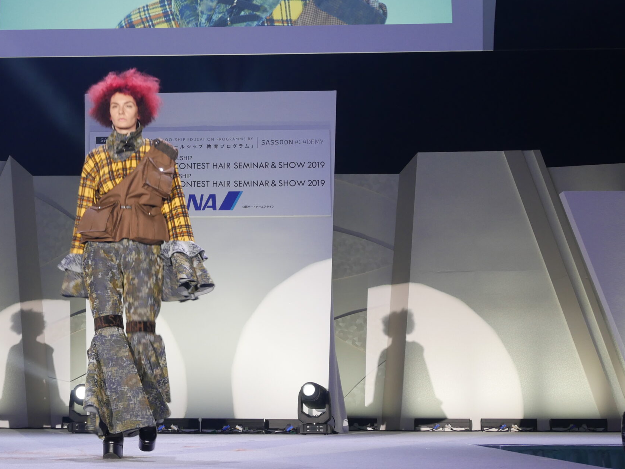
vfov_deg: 19.3
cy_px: 127
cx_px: 188
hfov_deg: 25.5
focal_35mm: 76
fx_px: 1373
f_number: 5.1
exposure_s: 1/60
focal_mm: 25
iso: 500
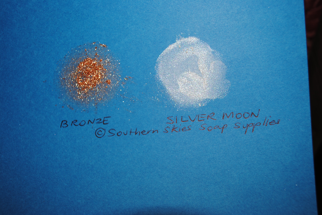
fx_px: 349
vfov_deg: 34.3
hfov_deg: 49.5
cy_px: 108
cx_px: 161
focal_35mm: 39
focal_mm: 26
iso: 100
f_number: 4.2
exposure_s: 1/60
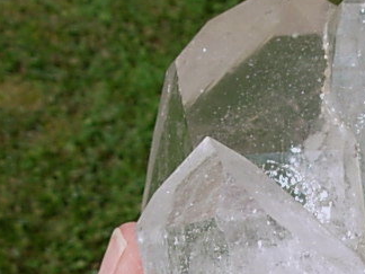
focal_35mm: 120
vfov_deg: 12.2
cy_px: 284
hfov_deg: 15.6
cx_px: 480
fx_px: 1265
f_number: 4.9
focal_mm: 6.3
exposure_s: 1/790
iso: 50
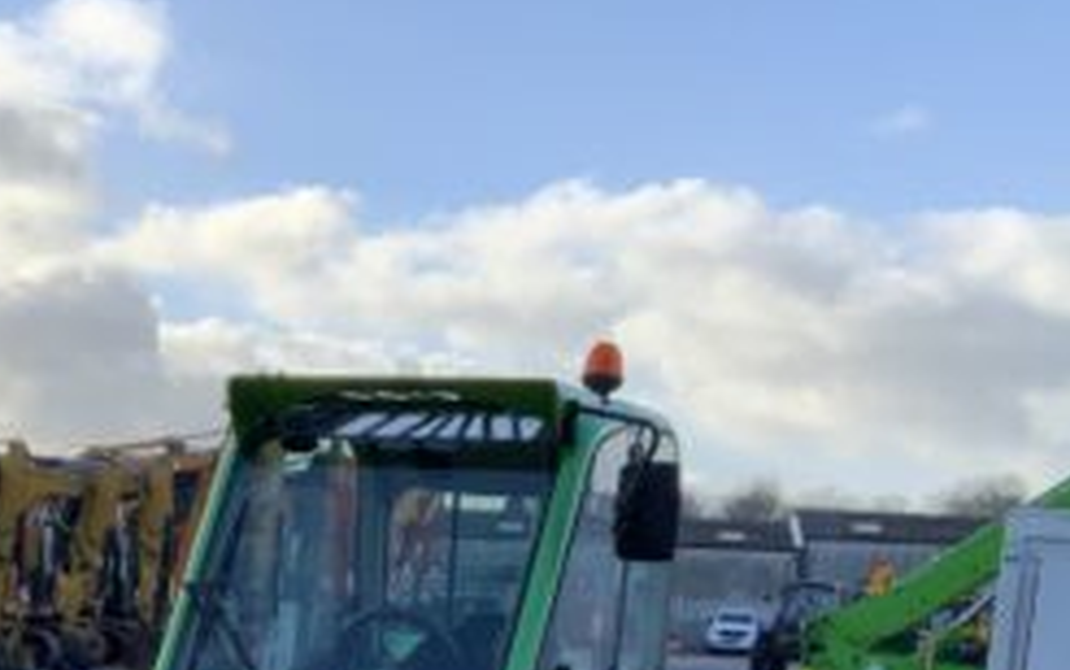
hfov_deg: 25.2
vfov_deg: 15.1
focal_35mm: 80
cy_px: 1014
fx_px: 2334
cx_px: 139
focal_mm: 3
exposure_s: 1/394
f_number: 1.8
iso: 16
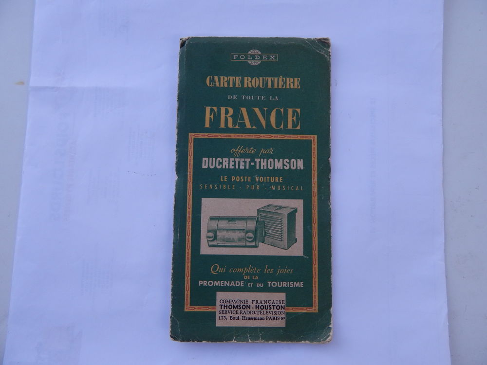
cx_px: 244
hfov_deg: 73.9
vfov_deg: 58.9
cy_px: 182
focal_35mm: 23
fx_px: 324
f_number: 3
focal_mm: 4
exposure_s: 1/125
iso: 125
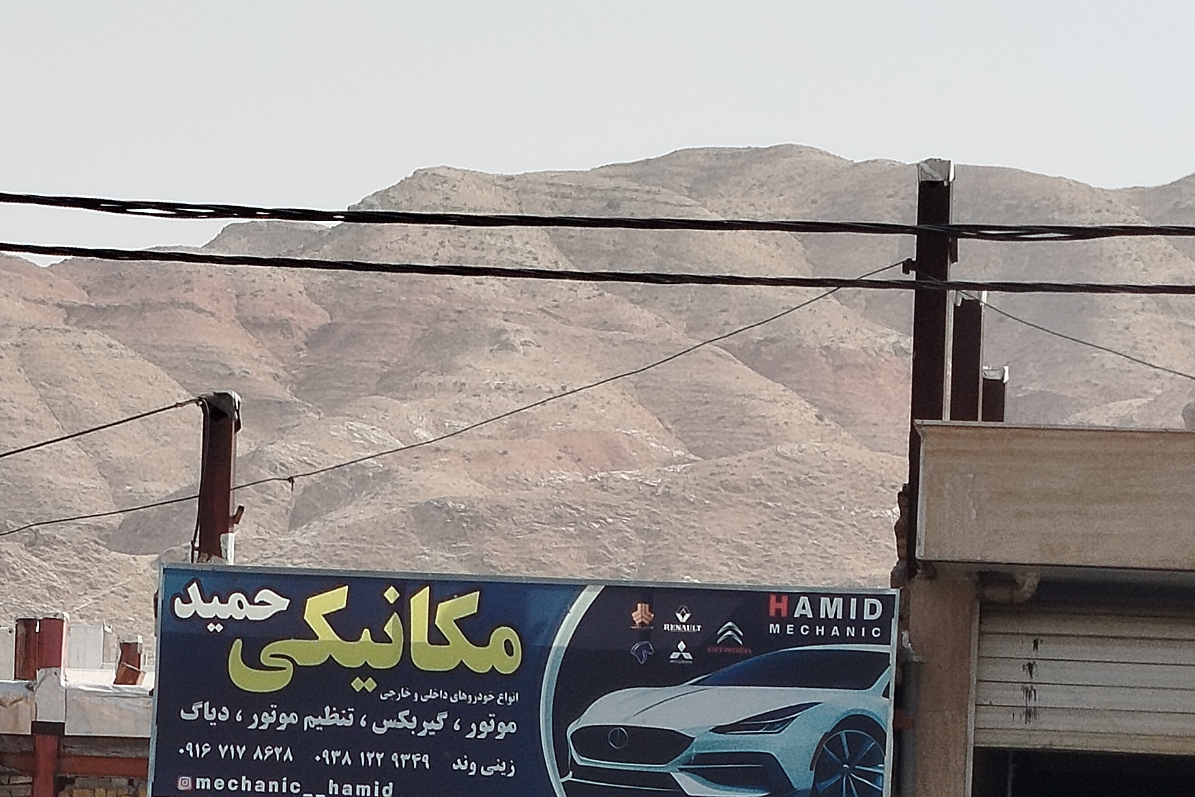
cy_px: 948
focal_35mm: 57
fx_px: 1892
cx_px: 361
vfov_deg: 22.0
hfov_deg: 34.6
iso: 50
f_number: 1.7
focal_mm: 5.31
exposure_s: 1/760
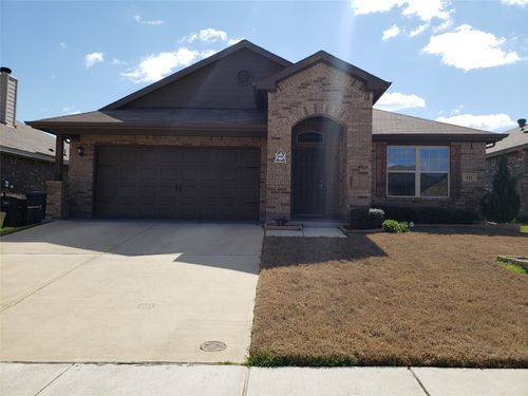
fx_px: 397
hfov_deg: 67.3
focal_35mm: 26
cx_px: 264
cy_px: 198
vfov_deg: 53.1
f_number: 2.4
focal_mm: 4.3
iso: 50
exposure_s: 1/1544
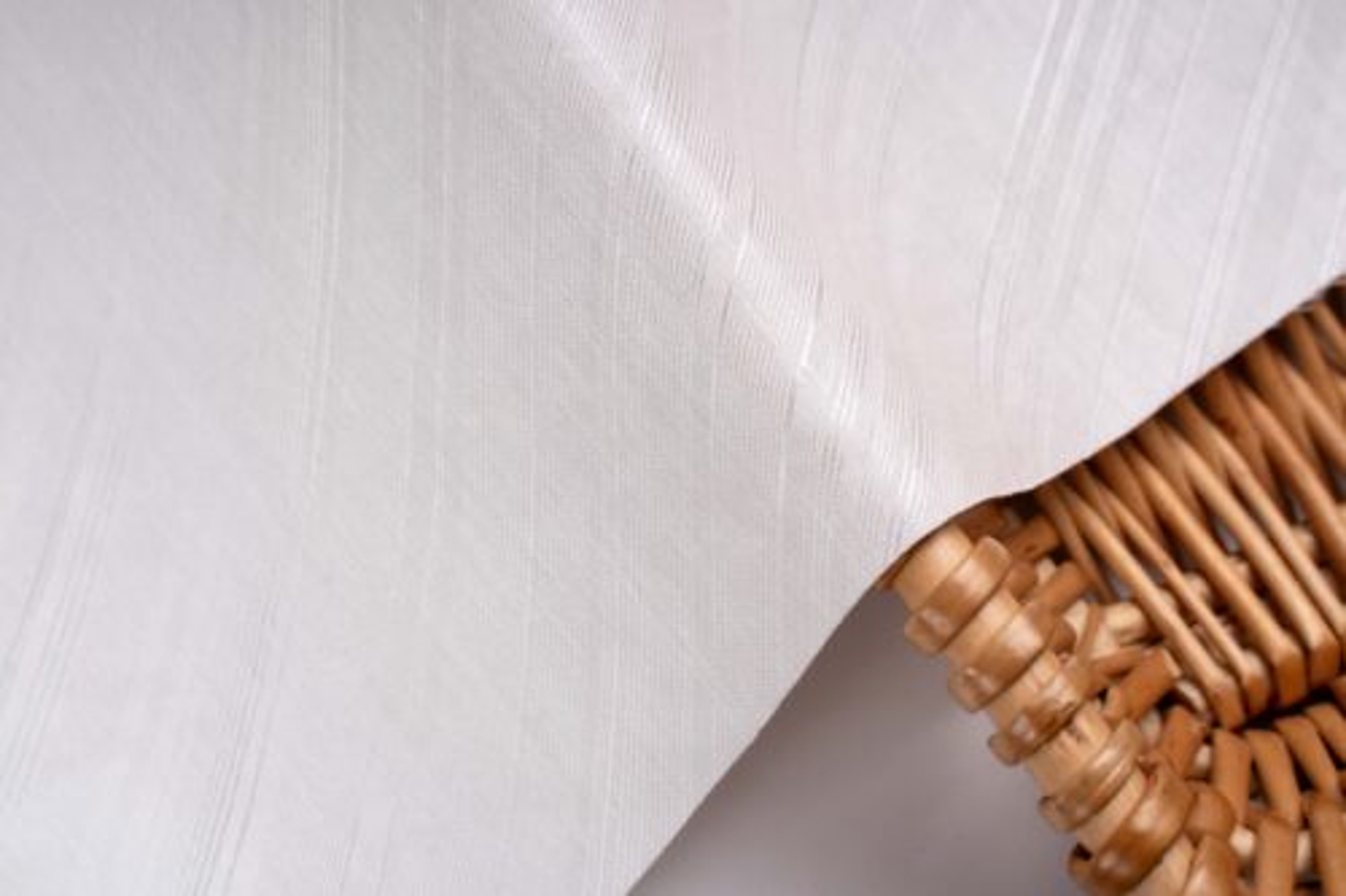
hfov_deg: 27.0
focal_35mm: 75
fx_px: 2803
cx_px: 673
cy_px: 448
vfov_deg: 18.2
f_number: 16
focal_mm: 75
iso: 80
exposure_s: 1/125
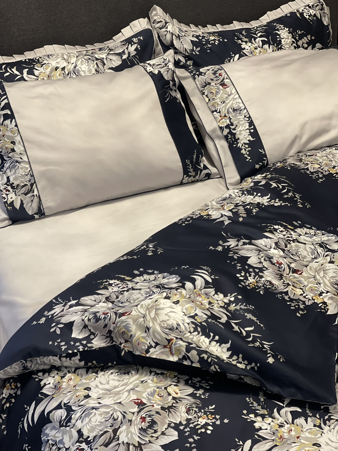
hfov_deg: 22.9
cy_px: 226
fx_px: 833
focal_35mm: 64
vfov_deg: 30.3
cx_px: 169
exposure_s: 1/33
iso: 160
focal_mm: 7.5
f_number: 2.2
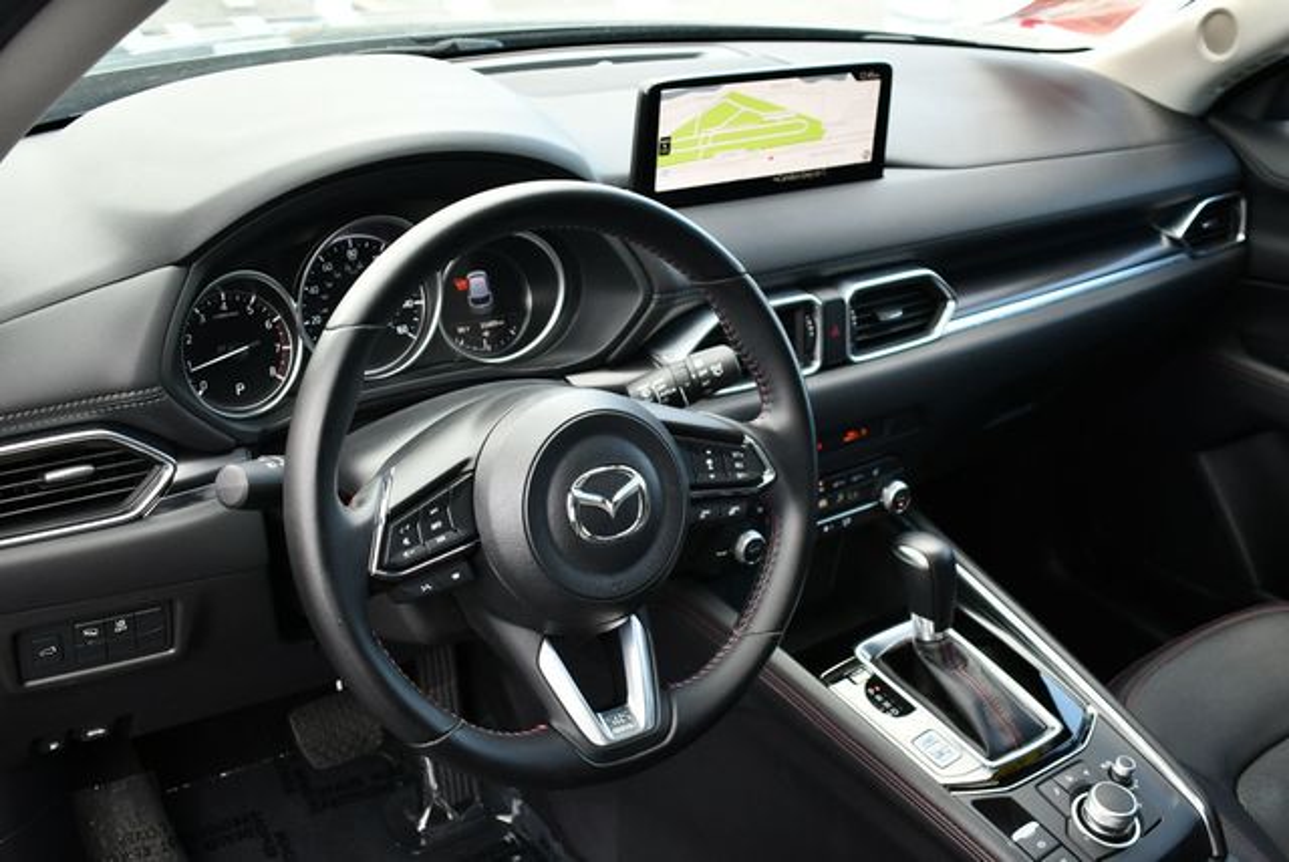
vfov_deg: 36.9
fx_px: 1290
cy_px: 431
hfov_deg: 53.1
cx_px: 644
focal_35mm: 36
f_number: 3.5
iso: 450
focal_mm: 18
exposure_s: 1/250
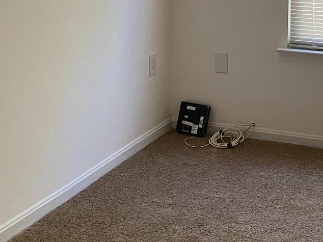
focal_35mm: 84
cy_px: 37
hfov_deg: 22.9
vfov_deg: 17.4
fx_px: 784
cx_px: 270
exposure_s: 1/60
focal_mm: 4.25
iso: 200
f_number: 1.8
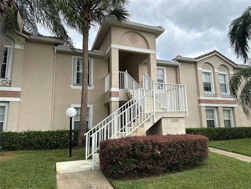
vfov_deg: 56.8
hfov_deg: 71.6
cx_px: 126
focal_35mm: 24
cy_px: 94
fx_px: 174
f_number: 1.78
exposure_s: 1/1949
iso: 80
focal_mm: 6.86
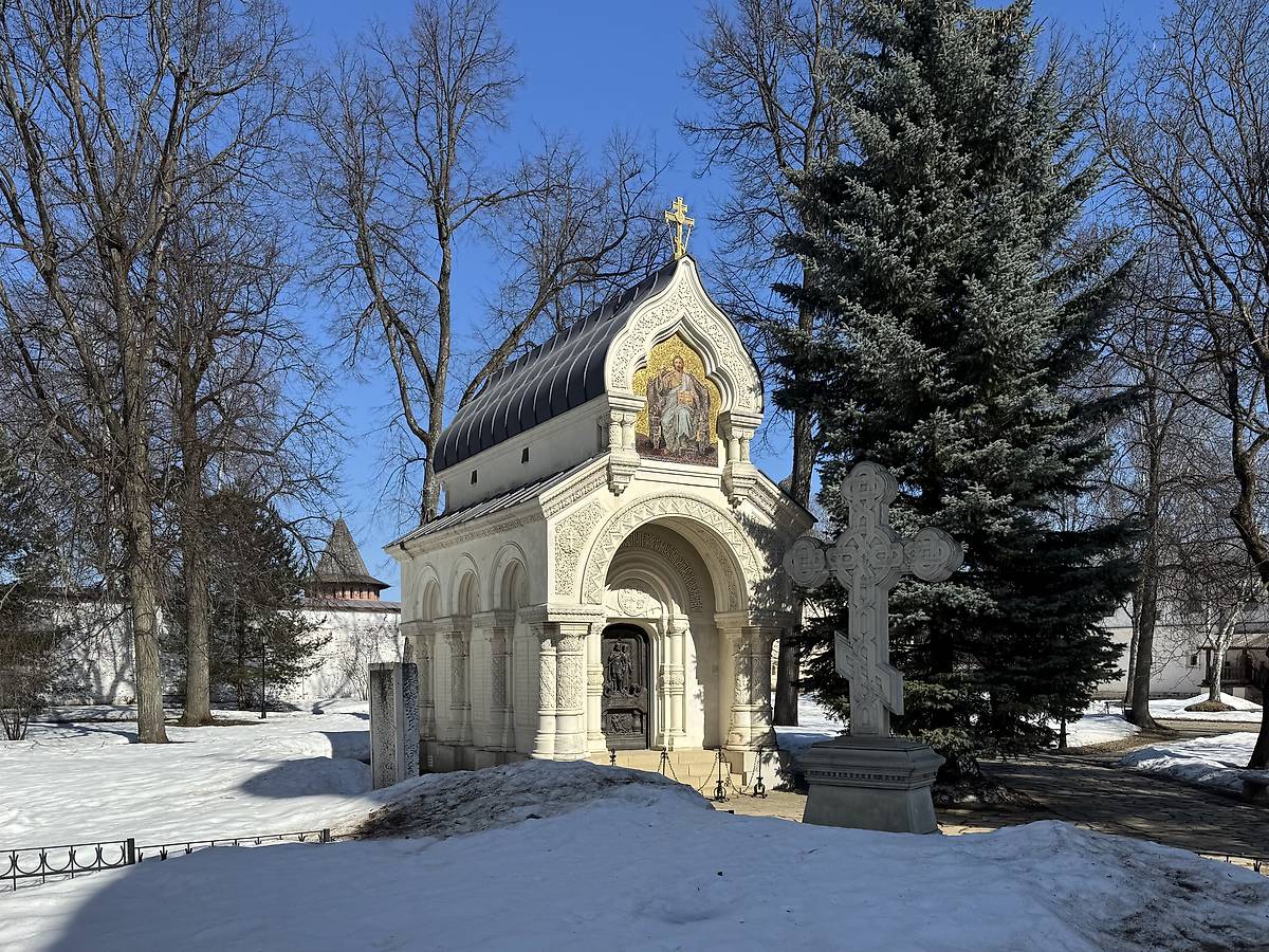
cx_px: 634
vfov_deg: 56.8
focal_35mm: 24
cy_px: 476
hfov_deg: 71.6
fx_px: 880
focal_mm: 6.76
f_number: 1.78
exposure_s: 1/5348
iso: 80
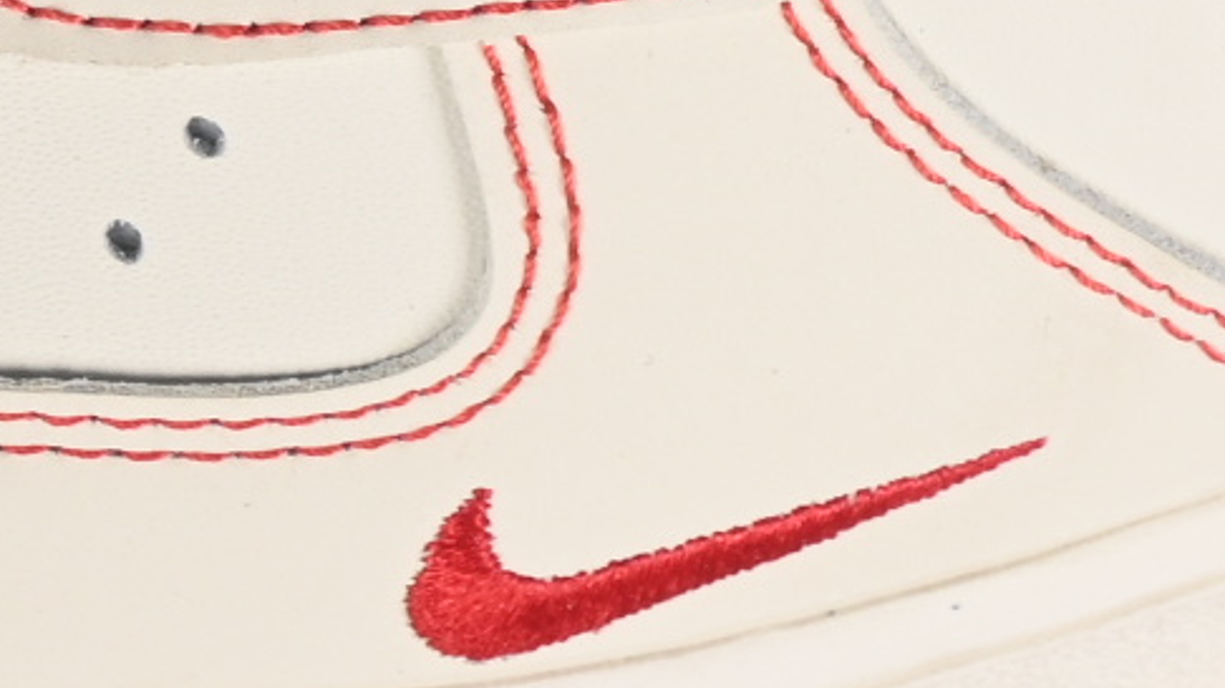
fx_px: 14612
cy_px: -1124
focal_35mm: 450
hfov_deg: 4.8
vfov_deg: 2.7
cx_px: 1031
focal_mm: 50
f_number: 7.1
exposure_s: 1/100
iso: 160
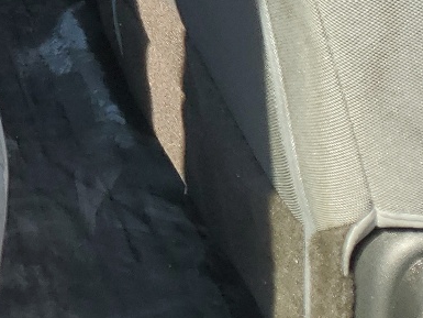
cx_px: -294
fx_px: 1320
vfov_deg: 12.4
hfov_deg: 15.9
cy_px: -275
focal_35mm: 108
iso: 50
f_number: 1.5
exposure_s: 1/455
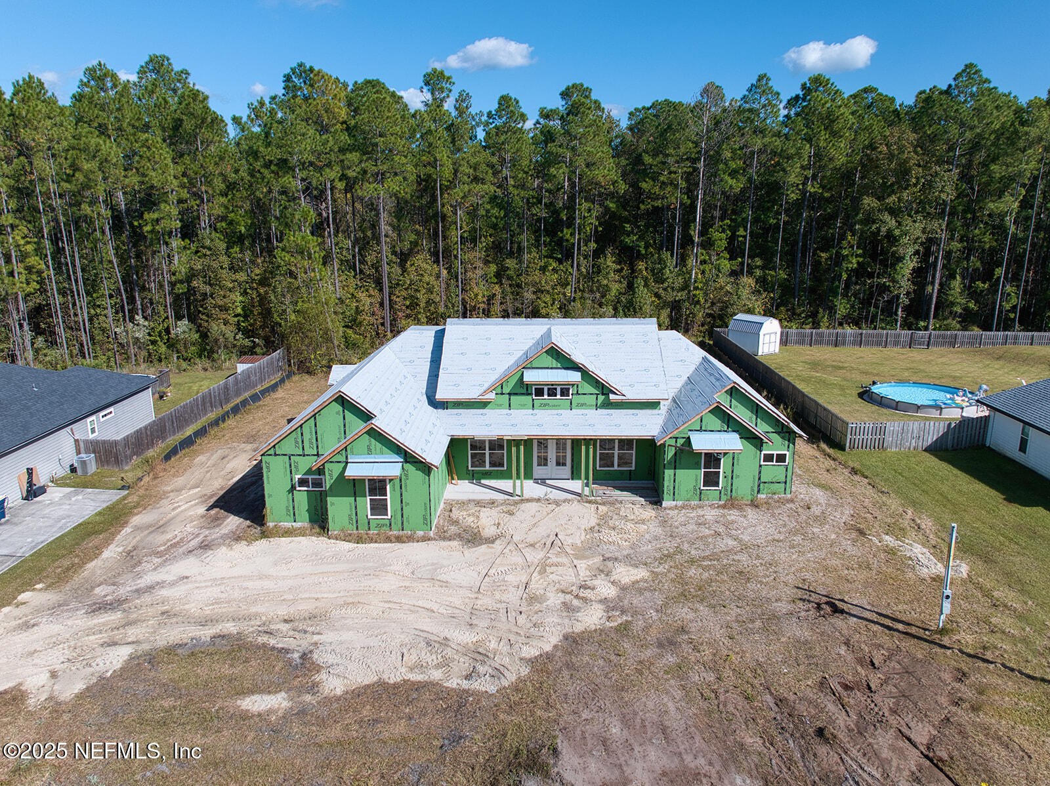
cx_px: 525
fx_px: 728
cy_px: 393
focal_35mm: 24
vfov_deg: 56.8
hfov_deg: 71.6
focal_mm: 12.3
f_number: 2.8
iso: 110
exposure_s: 1/60
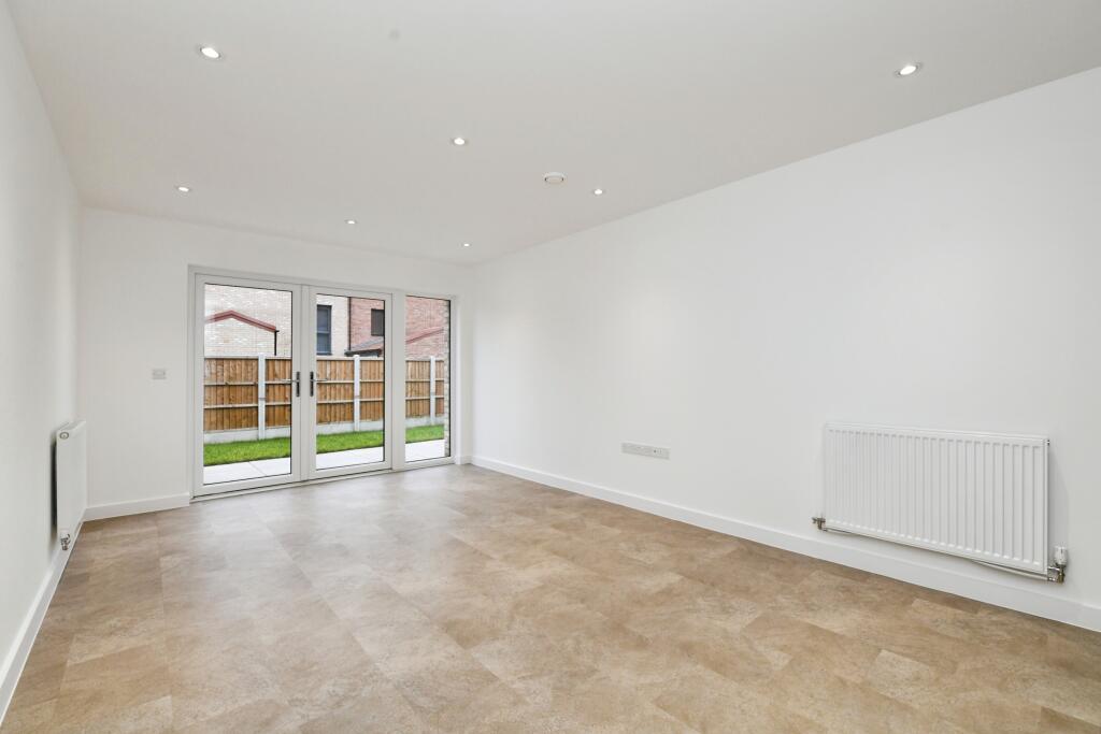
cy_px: 367
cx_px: 550
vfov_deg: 77.3
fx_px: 459
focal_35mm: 15
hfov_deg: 100.4
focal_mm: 15
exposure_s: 1/60
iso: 800
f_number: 8
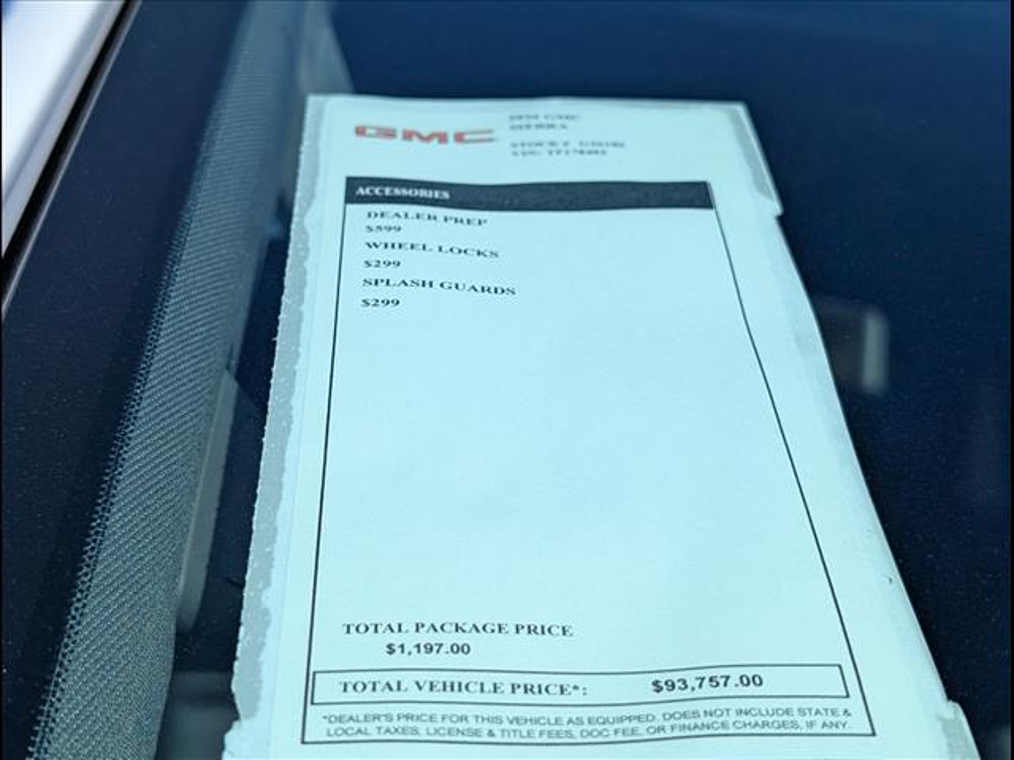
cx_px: 507
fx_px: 1435
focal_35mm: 49
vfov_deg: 29.7
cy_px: 380
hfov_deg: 38.9
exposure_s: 1/2500
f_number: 1.68
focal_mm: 6.9
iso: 40
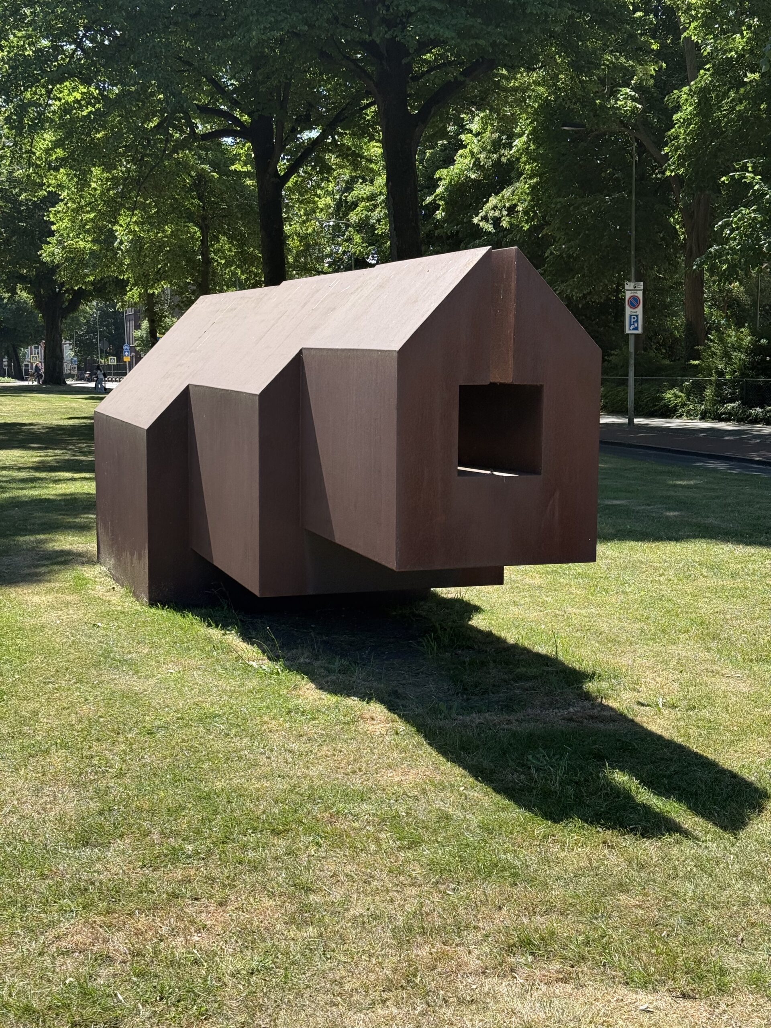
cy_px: 514
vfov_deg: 39.7
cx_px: 386
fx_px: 1425
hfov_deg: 30.3
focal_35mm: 48
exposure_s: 1/1883
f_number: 1.78
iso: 100
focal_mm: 6.76
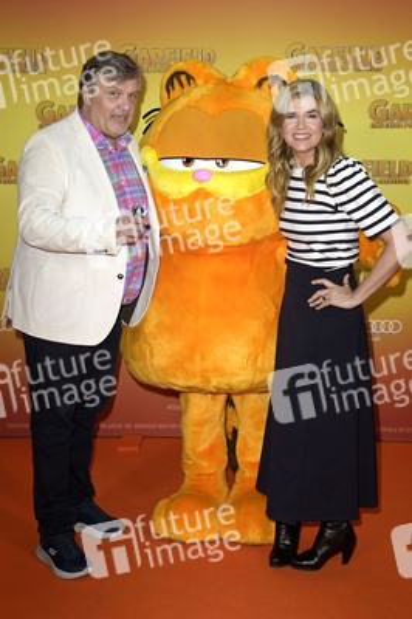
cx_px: 206
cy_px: 310
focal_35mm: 46
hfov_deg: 29.2
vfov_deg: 42.8
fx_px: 791
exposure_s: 1/250
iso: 640
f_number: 5.6
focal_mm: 46
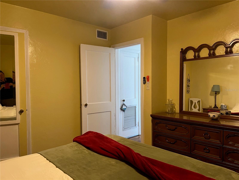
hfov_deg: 67.3
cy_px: 90
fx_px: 180
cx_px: 120
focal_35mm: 26
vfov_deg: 53.1
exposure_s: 1/40
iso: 640
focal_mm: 5.1
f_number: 1.6
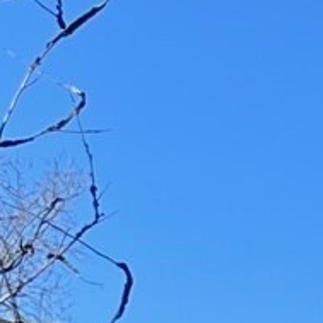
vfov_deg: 6.2
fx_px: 2586
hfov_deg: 6.8
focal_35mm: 245
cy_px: 1148
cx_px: 721
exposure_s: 1/1751
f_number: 1.5
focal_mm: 5.7
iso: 50
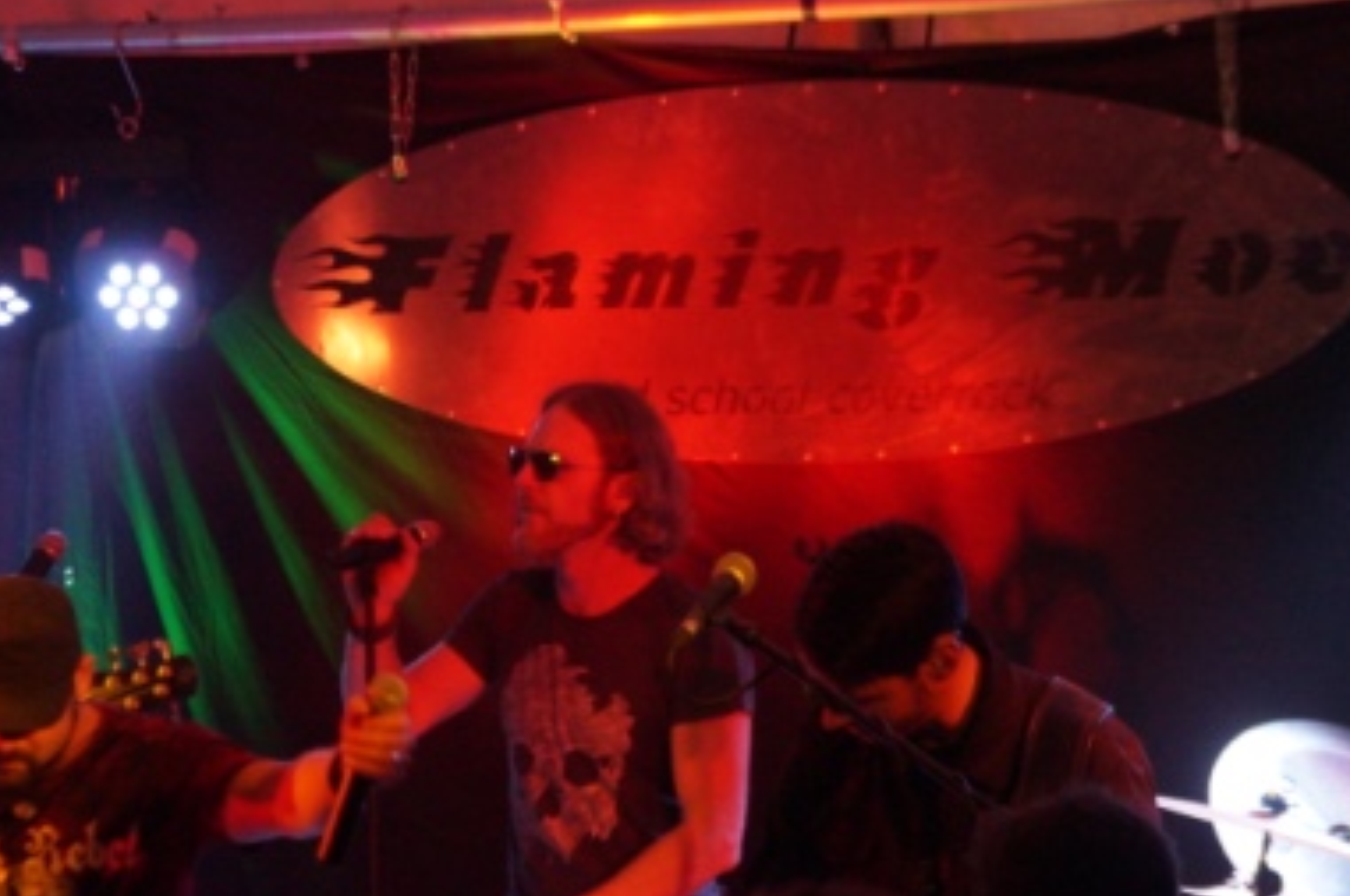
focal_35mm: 194
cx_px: 609
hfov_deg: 10.6
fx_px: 7266
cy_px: 510
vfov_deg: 7.1
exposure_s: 1/60
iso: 3200
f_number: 5.6
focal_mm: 110
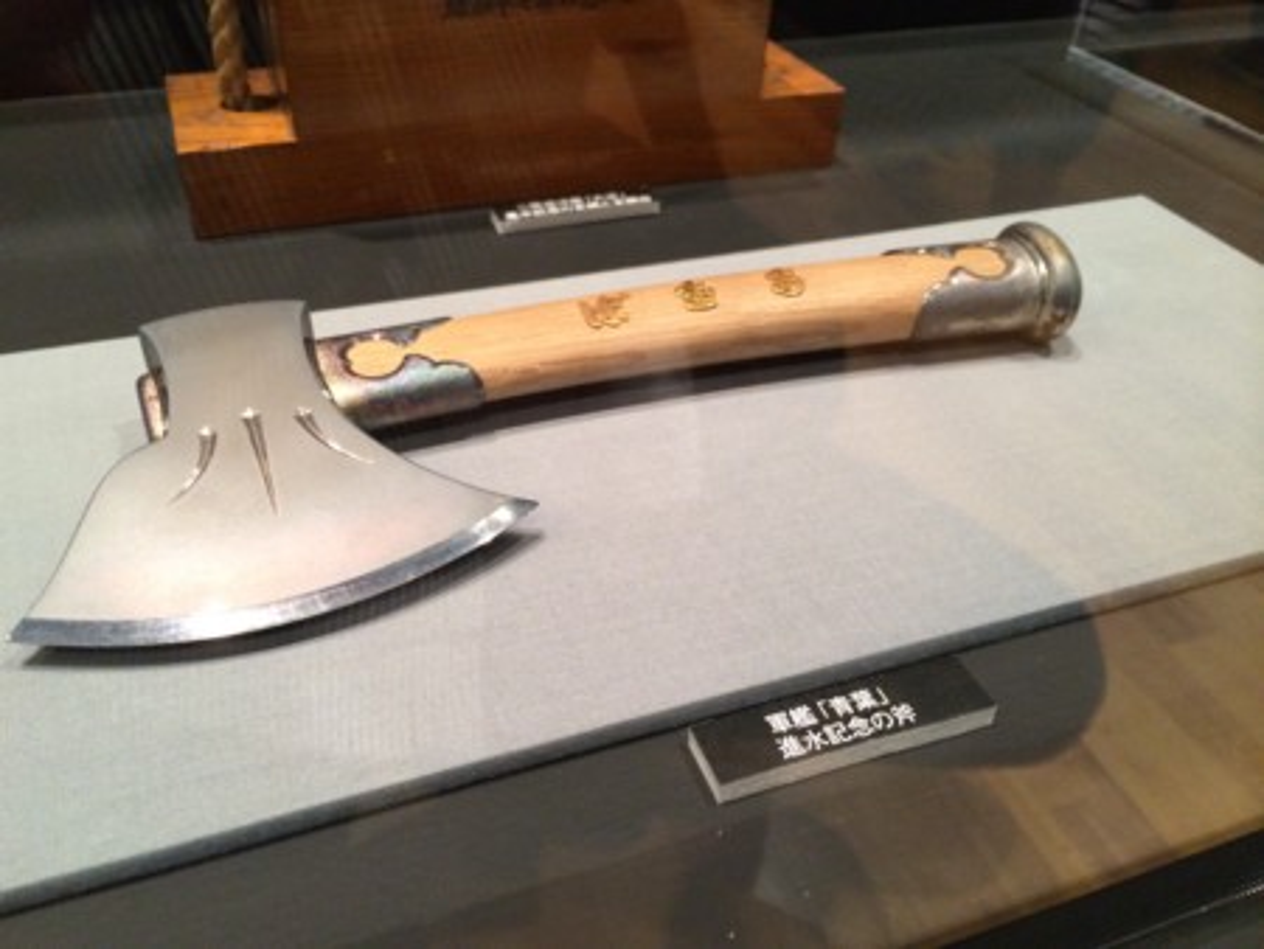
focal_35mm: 30
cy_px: 474
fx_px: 1096
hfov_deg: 59.9
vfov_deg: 46.8
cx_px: 632
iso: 250
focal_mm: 4.12
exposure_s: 1/30
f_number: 2.2
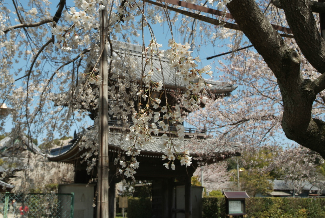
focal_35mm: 44
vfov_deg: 30.6
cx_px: 162
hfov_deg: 44.5
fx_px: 398
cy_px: 109
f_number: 8
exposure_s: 1/250
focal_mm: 29
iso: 200
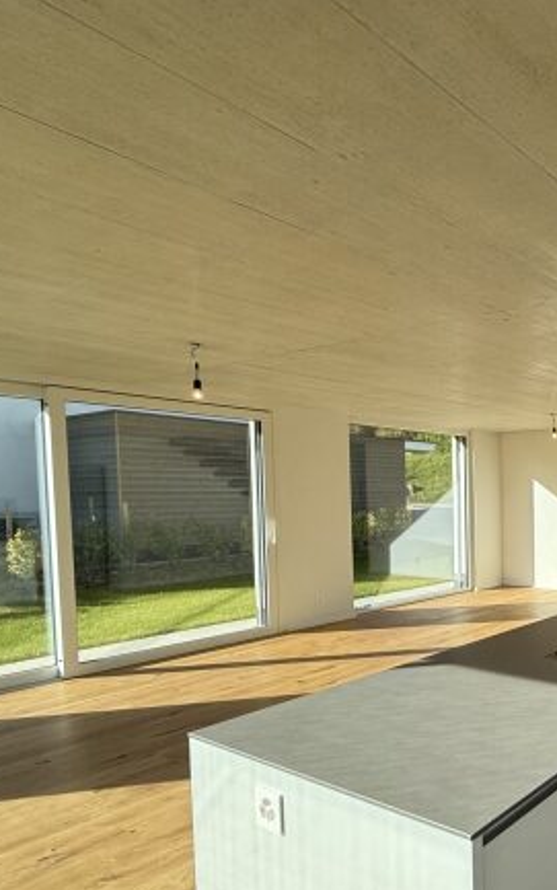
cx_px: 639
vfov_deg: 74.2
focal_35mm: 24
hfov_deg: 39.6
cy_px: 521
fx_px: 582
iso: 64
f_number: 2.2
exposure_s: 1/585
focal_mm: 2.22
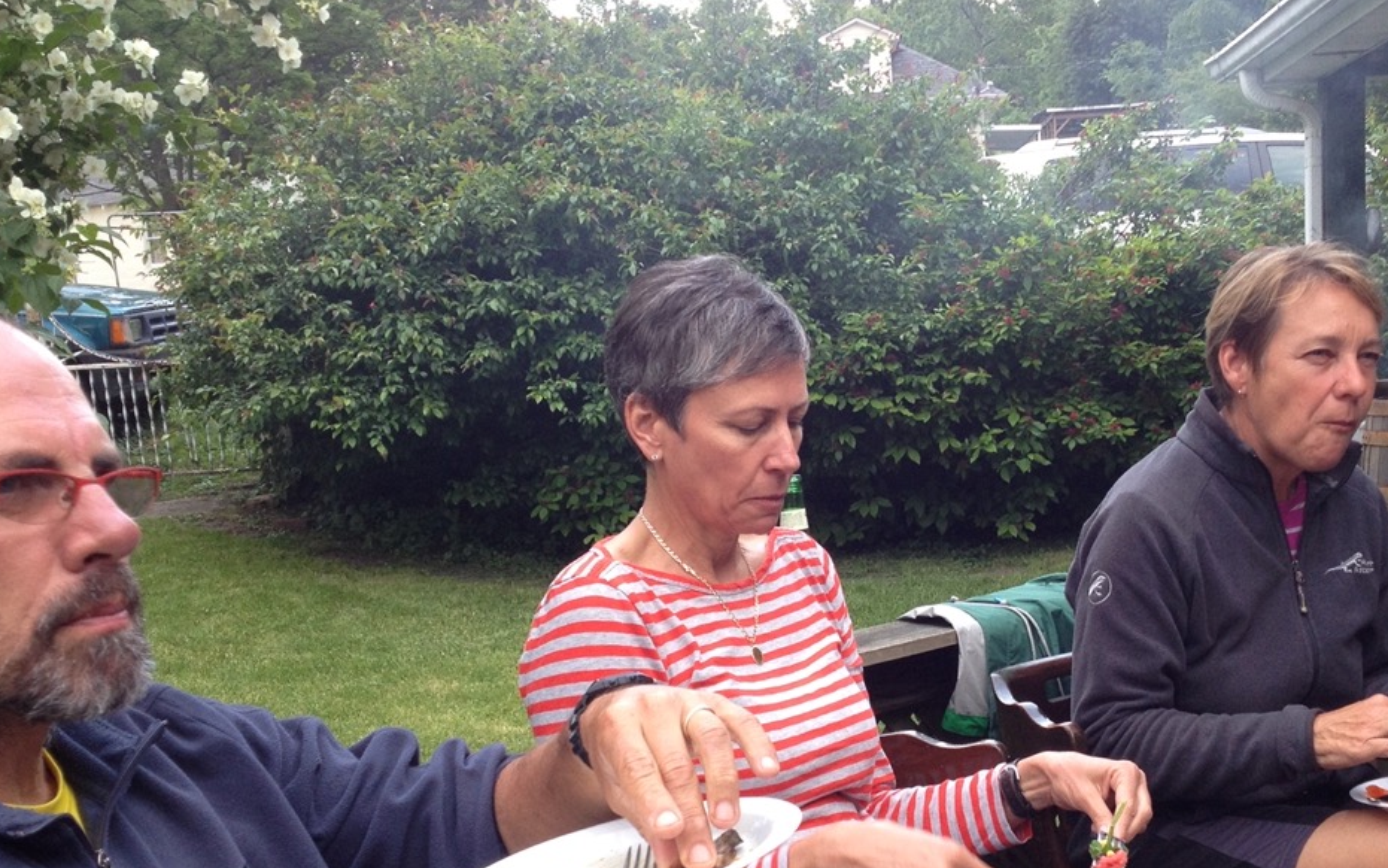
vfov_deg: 25.2
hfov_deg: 39.3
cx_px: 872
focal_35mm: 51
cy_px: 571
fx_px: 1929
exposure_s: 1/40
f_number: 2.4
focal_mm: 4.28
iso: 64
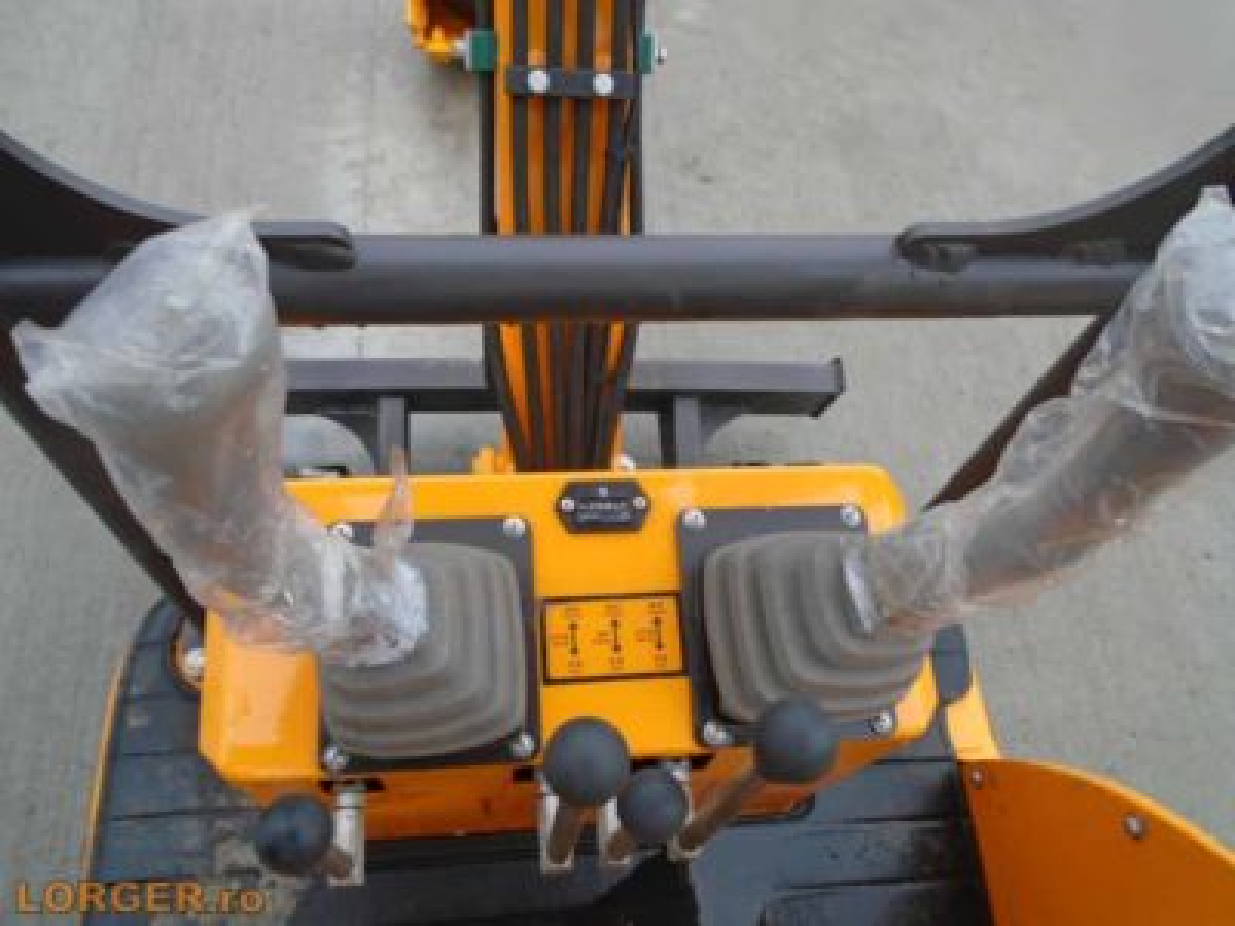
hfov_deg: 67.3
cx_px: 618
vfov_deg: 53.1
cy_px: 463
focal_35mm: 26
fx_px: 928
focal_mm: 4.6
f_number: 3.2
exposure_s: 1/80
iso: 100
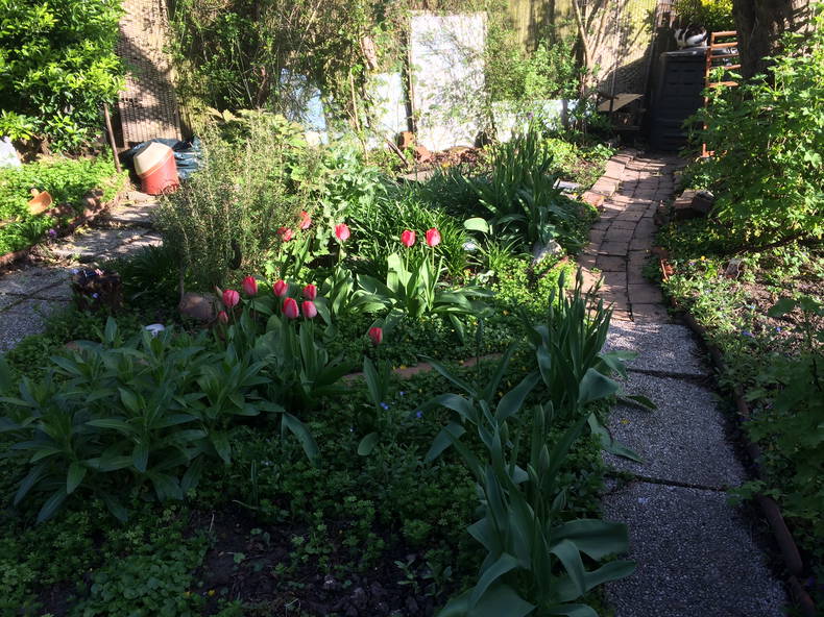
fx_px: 690
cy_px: 308
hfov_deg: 61.7
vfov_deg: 48.2
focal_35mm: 29
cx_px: 412
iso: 32
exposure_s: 1/360
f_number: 2.2
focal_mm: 4.15
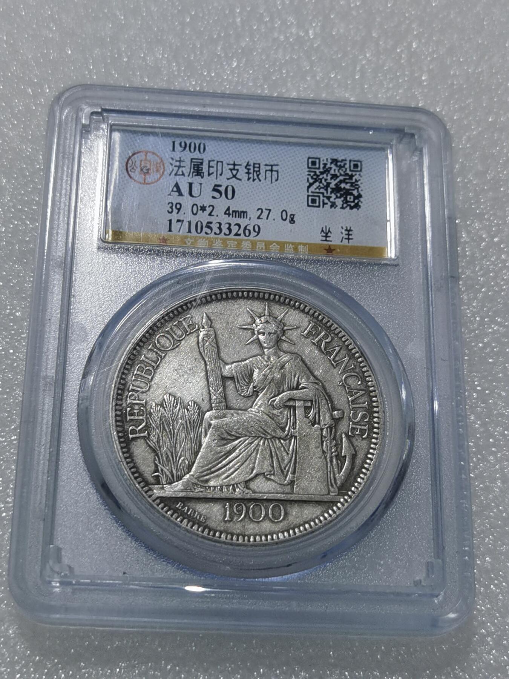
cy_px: 340
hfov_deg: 24.4
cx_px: 254
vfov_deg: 32.2
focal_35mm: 60
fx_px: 1176
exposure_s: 1/100
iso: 100
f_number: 1.9
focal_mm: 6.67
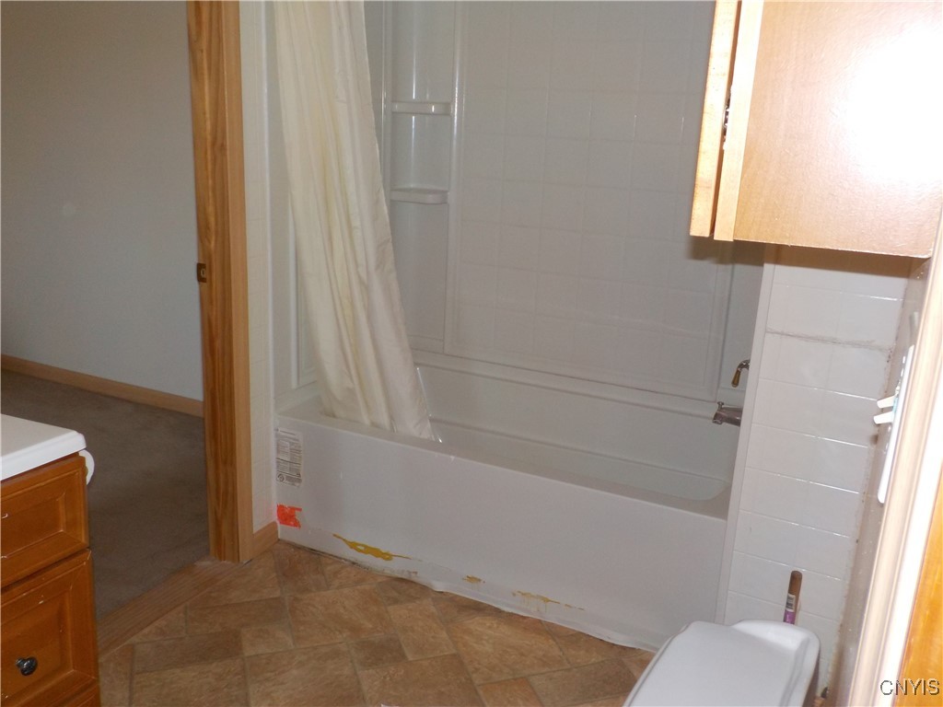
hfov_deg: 60.0
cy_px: 354
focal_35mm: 30
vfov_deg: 46.8
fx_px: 817
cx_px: 472
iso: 200
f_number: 3.3
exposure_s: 1/30
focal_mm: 4.1
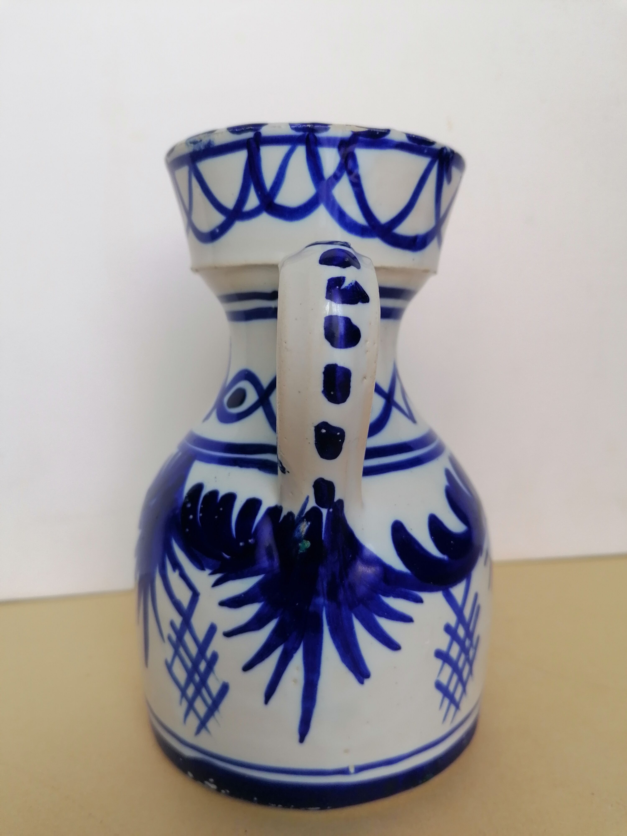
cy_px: 418
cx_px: 314
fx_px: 652
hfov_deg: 51.4
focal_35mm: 27
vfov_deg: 65.3
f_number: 1.8
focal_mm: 4.75
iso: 64
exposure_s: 1/50
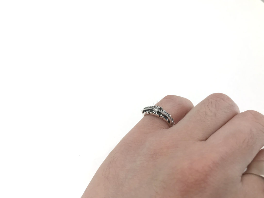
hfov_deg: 63.4
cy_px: 99
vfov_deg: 49.7
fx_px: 214
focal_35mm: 28
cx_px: 132
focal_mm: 3.99
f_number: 1.8
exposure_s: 1/104
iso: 20
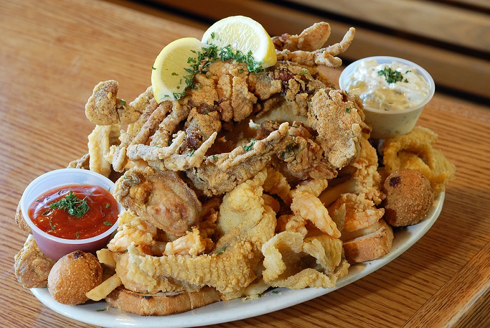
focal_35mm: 112
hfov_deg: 18.2
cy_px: 164
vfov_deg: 12.2
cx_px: 245
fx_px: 1533
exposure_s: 1/13
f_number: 7.1
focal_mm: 75
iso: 400
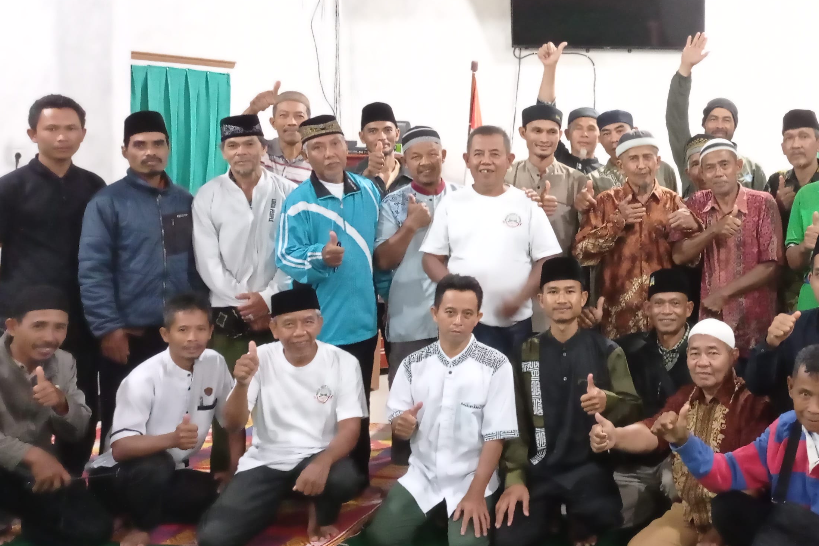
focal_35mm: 53
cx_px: 644
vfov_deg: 25.4
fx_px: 1206
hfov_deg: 36.4
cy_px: 183
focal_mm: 4.7
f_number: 1.79
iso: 807
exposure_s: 1/16.7
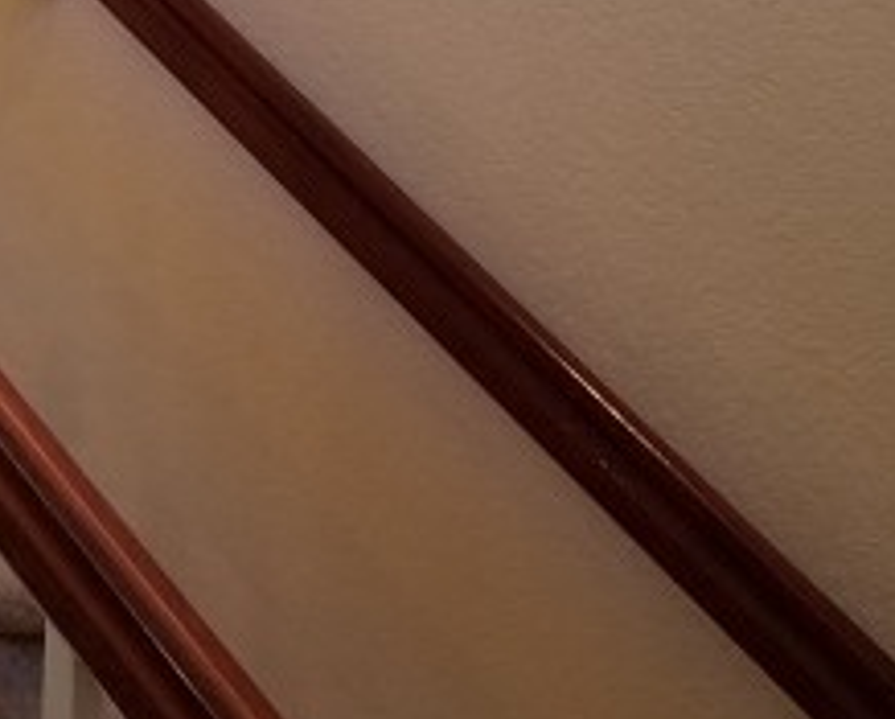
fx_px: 3156
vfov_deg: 12.9
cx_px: 57
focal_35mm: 119
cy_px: 41
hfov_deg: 15.9
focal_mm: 4.2
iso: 160
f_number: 1.7
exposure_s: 1/30
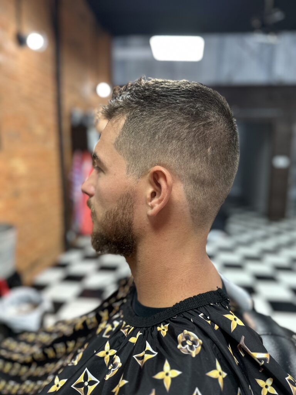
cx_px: 148
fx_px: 274
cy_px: 198
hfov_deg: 56.8
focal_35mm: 24
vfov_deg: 71.6
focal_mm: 6.86
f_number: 1.78
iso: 200
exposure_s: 1/60
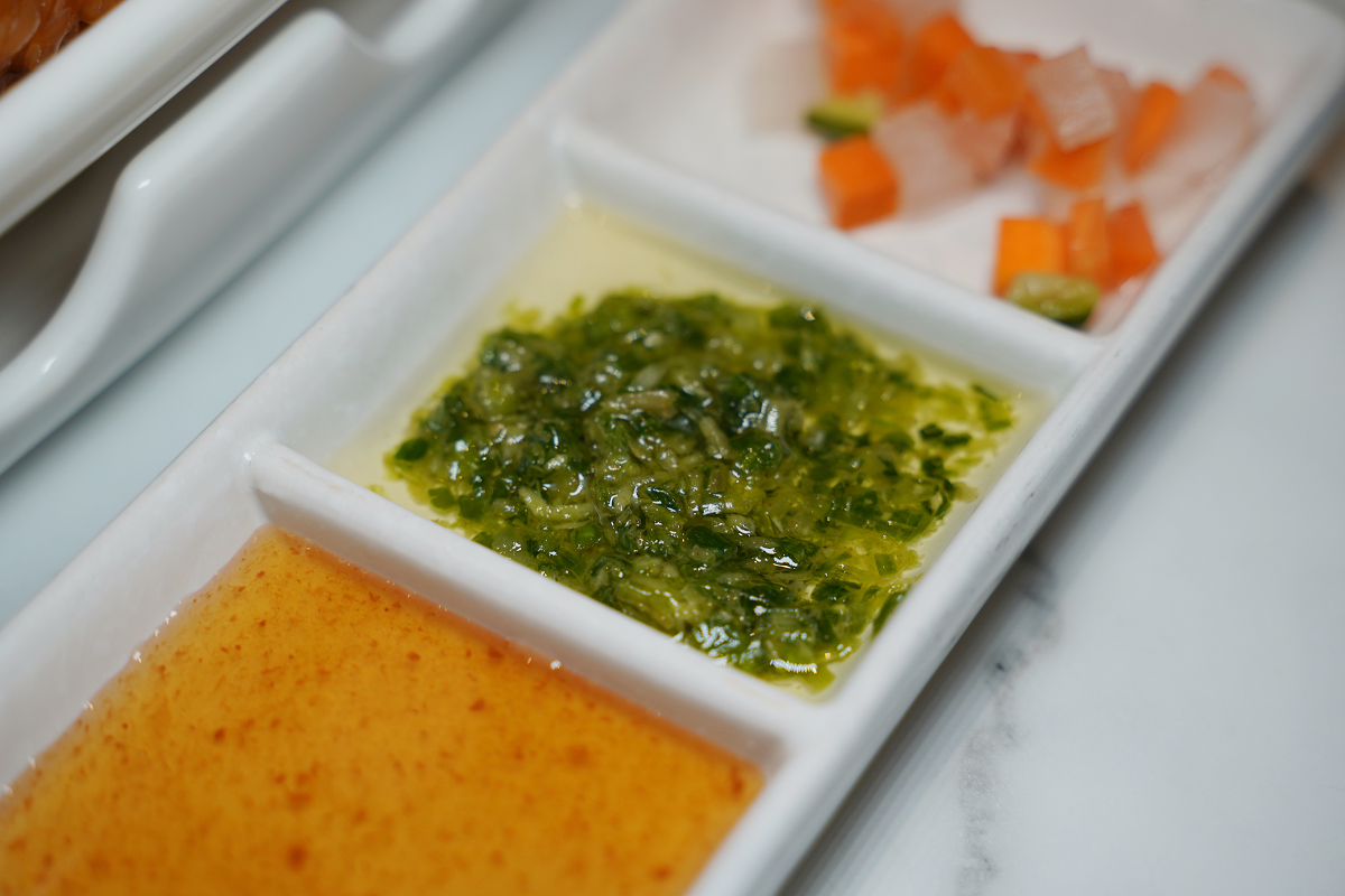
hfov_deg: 27.0
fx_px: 2802
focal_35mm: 75
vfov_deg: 18.2
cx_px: 672
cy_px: 448
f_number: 4
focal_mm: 75
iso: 100
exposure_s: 1/80
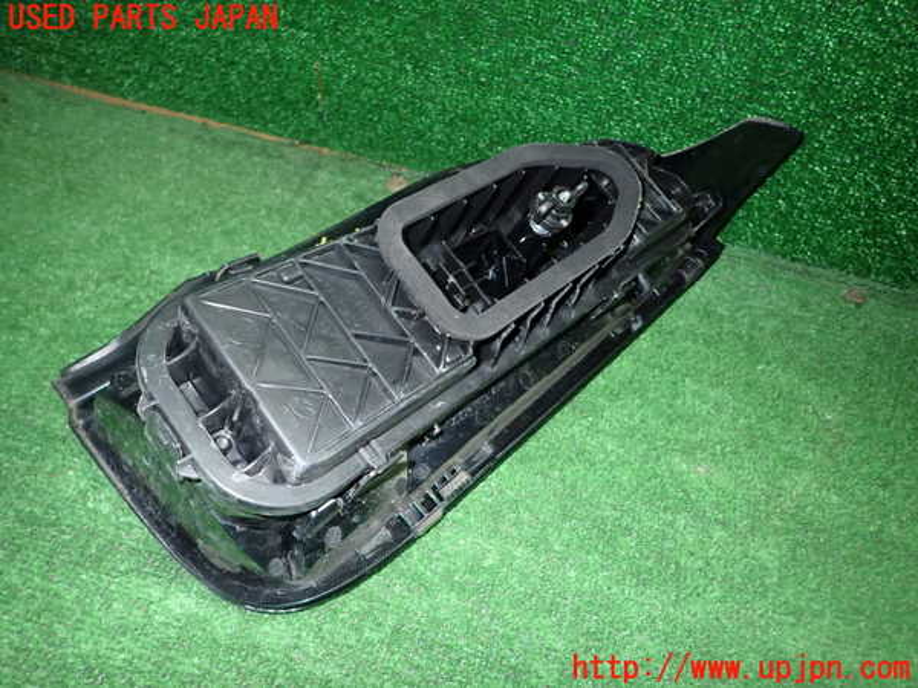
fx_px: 663
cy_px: 344
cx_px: 459
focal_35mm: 25
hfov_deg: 69.4
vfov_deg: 54.9
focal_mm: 4.5
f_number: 5.6
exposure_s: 1/30
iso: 640
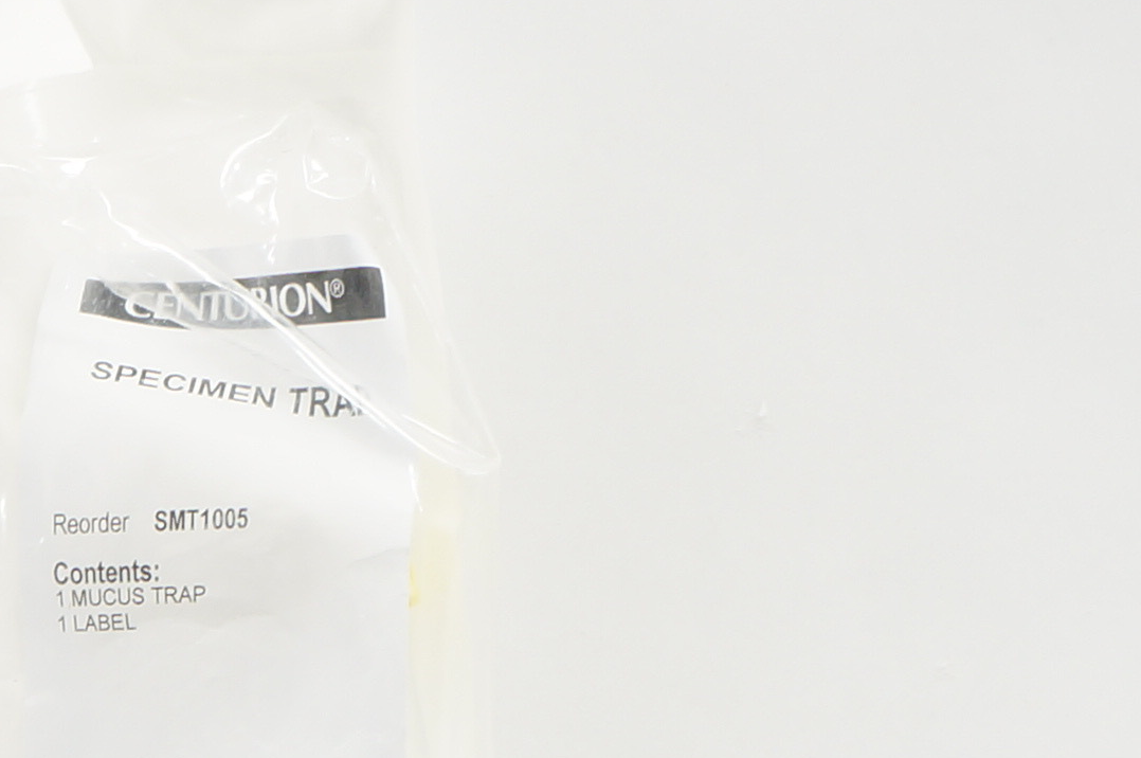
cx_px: 210
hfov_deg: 16.5
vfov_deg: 10.9
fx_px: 3894
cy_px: 992
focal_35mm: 123
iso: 200
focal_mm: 18
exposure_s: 1/25
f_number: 6.3
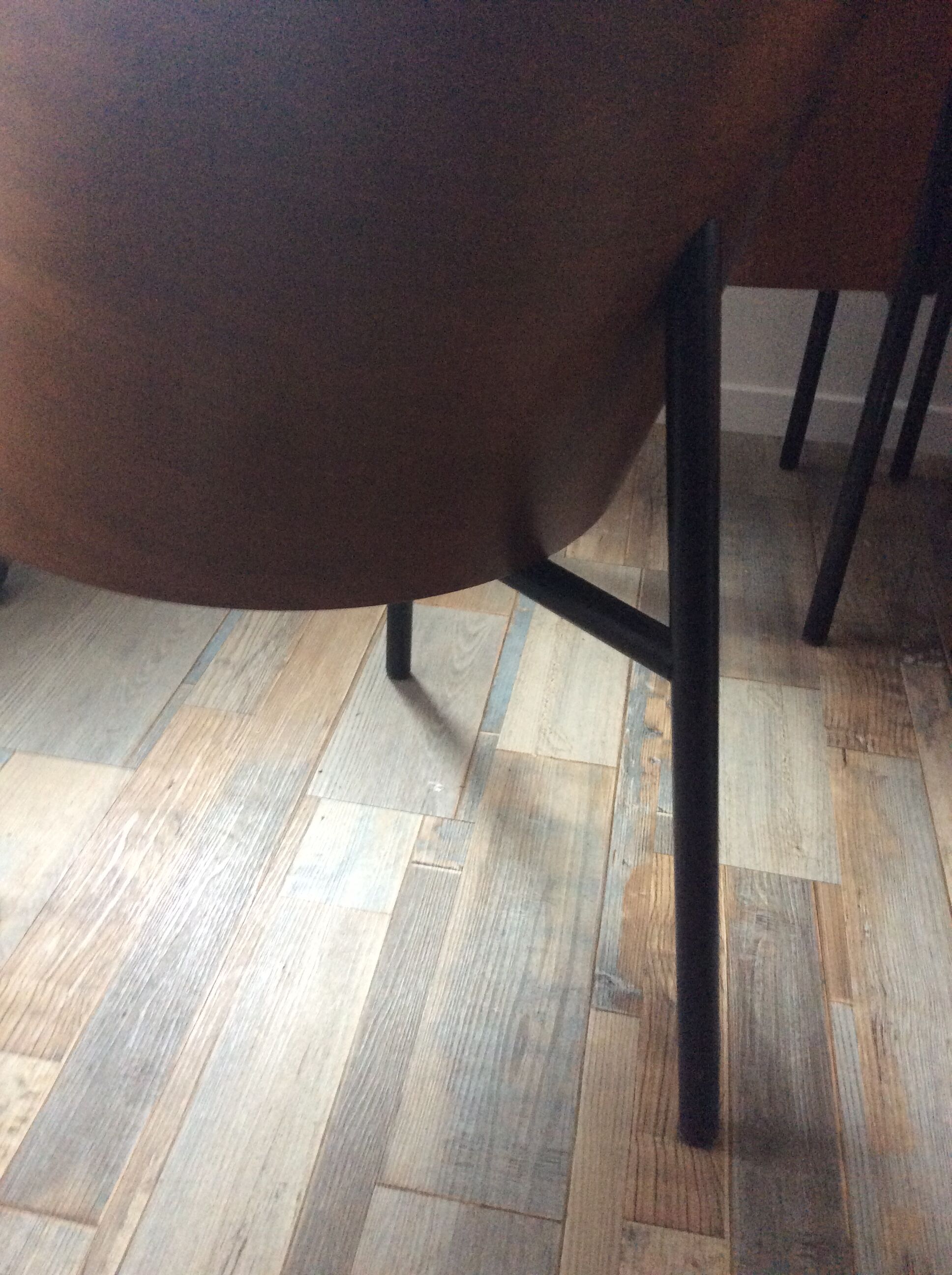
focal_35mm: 32
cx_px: 476
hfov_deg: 44.1
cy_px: 638
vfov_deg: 56.9
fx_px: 1177
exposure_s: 1/25
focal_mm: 3.3
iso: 250
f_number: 2.4
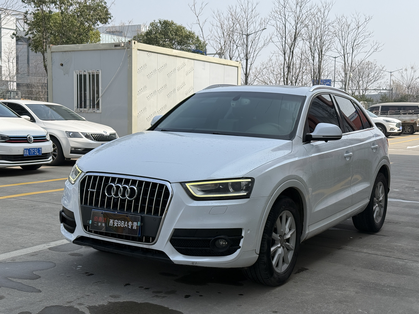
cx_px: 210
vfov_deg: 30.3
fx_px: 581
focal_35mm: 48
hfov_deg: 39.7
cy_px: 157
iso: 64
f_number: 1.78
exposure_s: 1/4329
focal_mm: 6.76
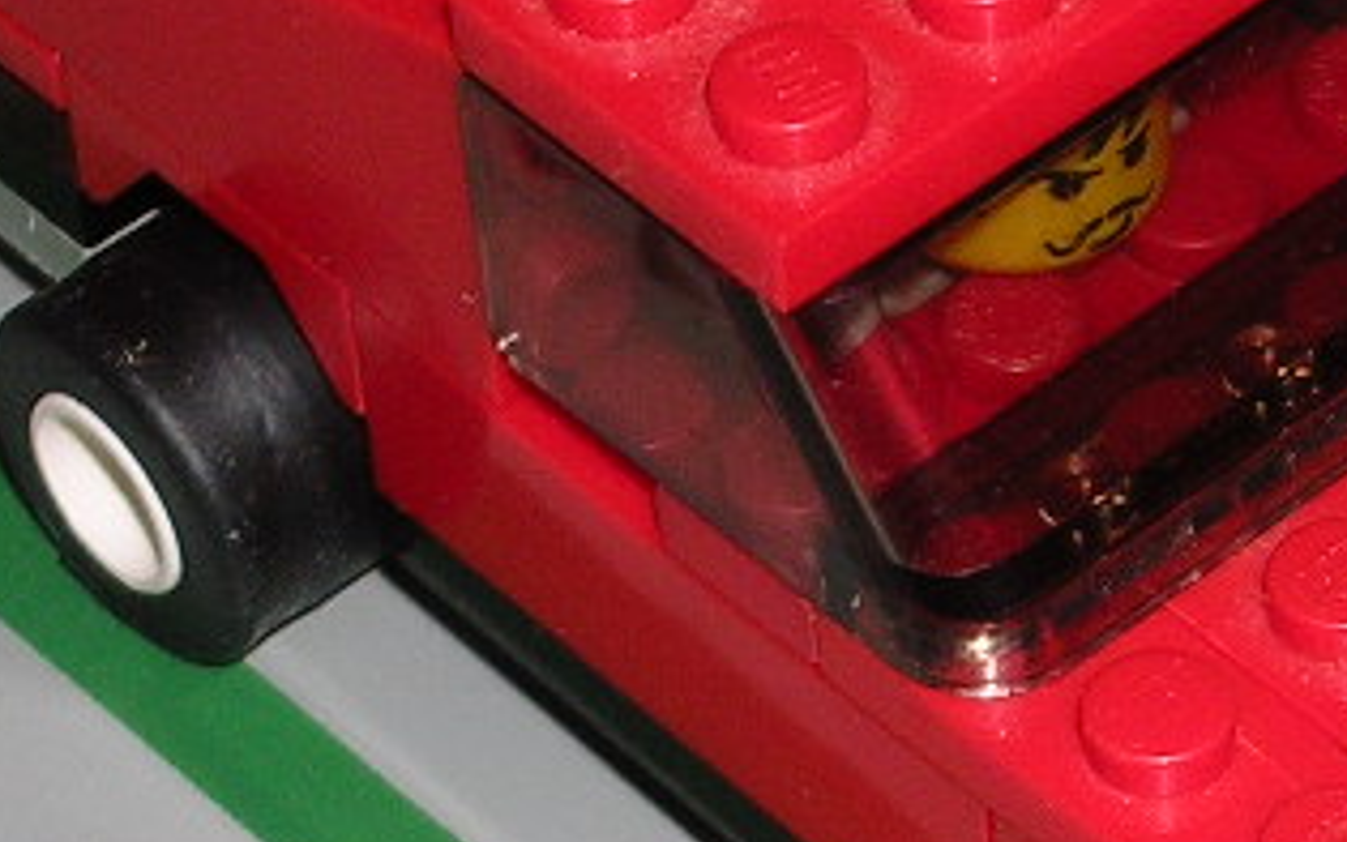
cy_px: 799
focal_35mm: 217
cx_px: 928
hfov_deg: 9.7
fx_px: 7968
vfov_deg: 6.0
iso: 50
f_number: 3.5
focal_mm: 9.6
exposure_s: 1/60.1
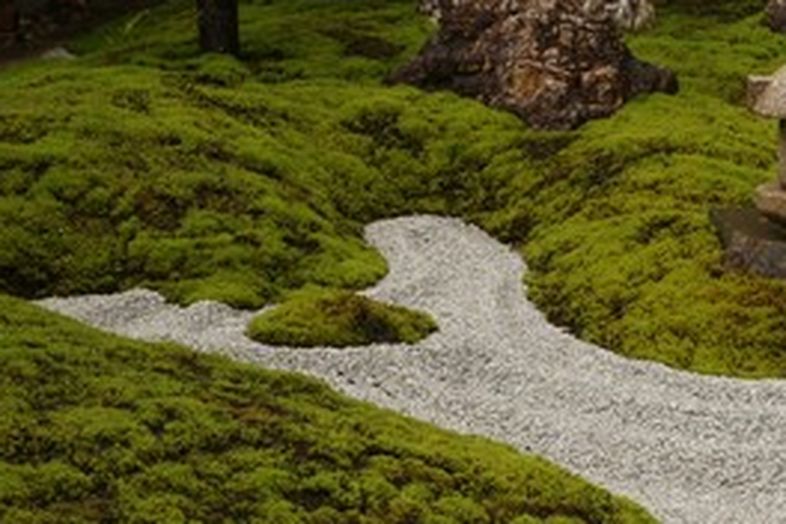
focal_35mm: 131
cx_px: 481
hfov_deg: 15.6
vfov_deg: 10.4
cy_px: 429
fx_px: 2860
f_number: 11
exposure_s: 1/60
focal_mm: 30
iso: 400
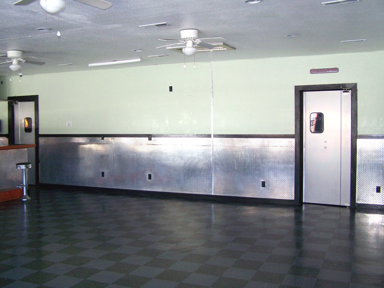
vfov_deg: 37.7
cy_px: 144
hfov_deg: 49.0
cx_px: 192
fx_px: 422
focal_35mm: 38
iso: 160
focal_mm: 6.3
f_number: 2.8
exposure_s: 1/60
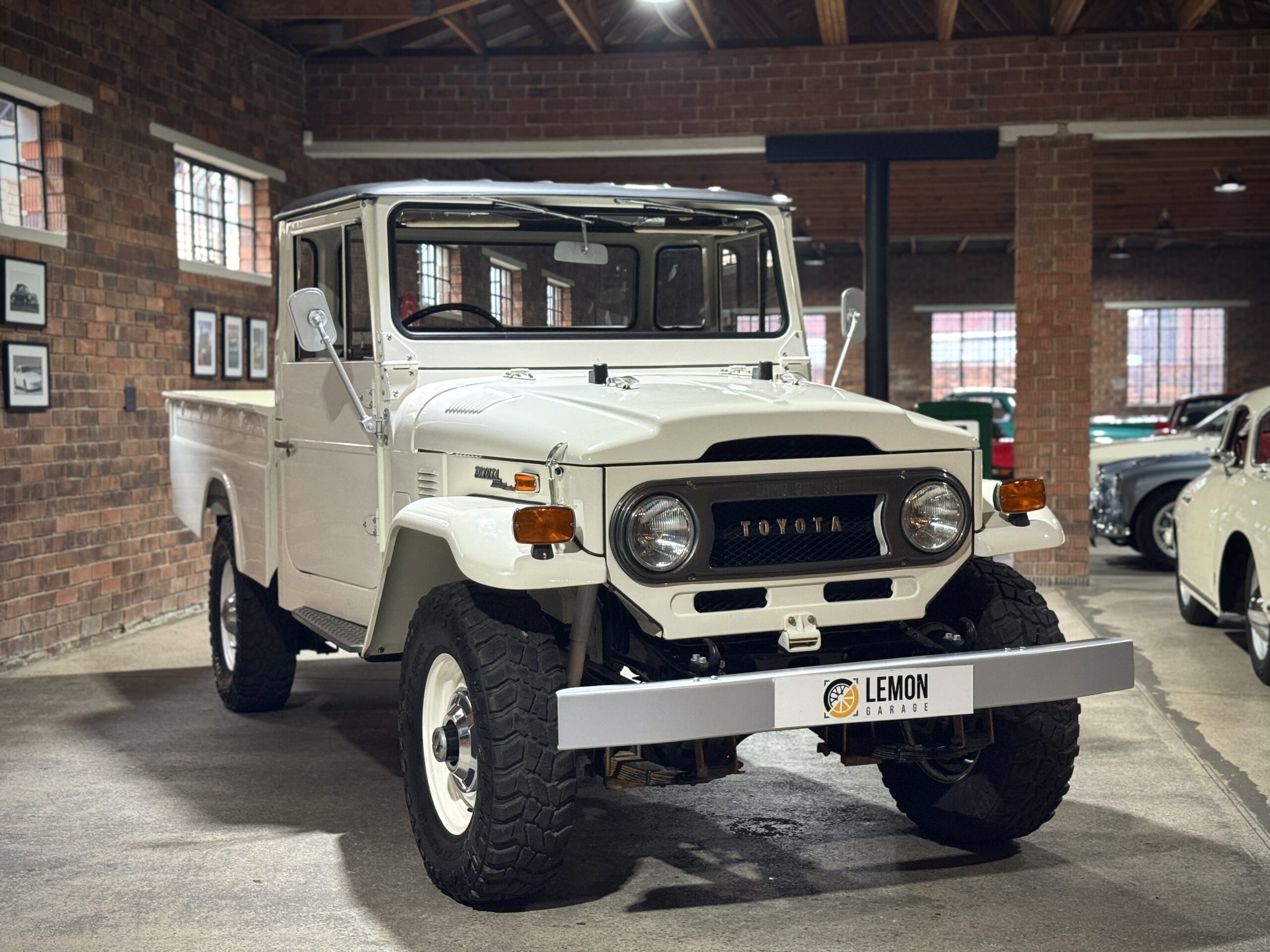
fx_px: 1761
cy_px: 476
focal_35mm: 48
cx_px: 635
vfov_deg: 30.3
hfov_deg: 39.7
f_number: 1.78
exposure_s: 1/50
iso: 250
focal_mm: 6.76
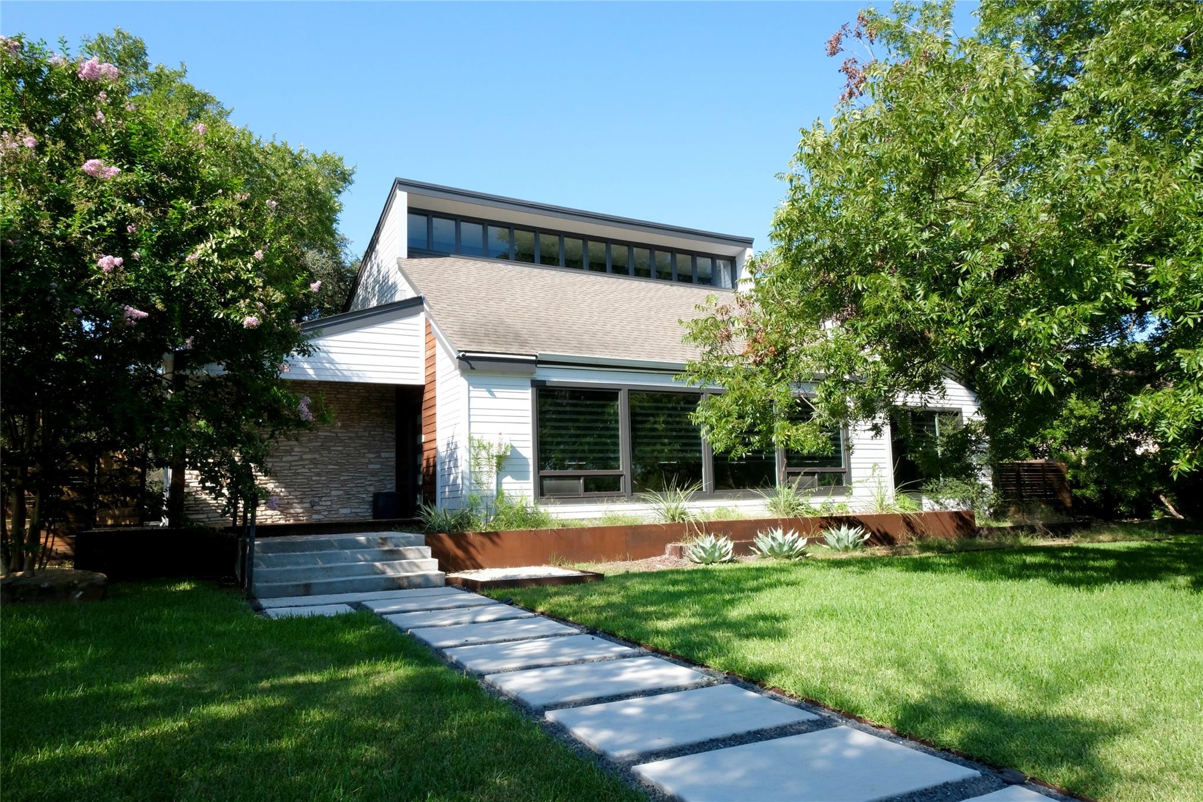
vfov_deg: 53.1
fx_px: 802
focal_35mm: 24
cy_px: 401
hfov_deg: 73.7
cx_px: 602
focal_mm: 16
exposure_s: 1/250
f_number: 16
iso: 1250
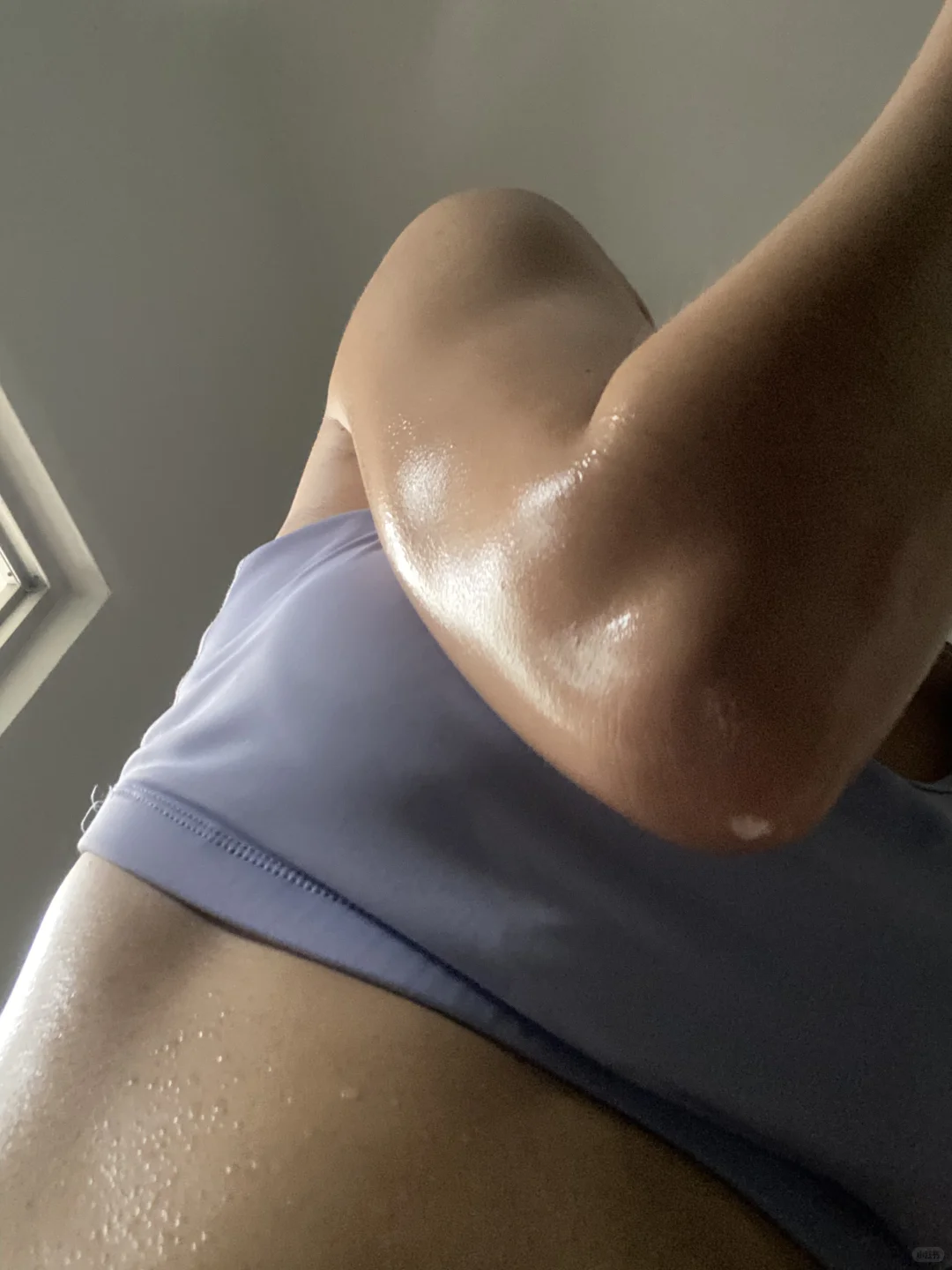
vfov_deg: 60.0
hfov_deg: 46.8
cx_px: 476
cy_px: 635
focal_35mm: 30
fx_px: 1100
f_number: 2.2
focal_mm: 2.71
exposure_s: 1/24
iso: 800
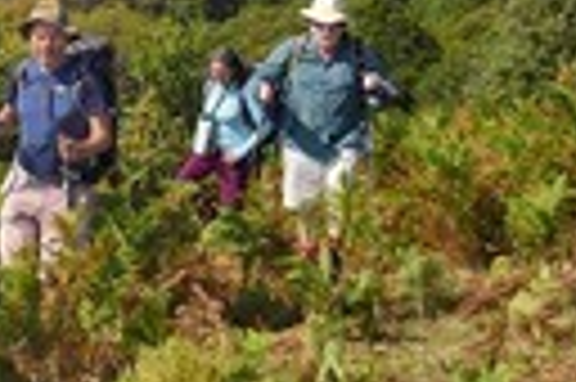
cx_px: -356
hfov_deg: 14.9
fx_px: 1997
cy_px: 40
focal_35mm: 125
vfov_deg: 10.9
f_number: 11
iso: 200
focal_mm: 38
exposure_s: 1/320
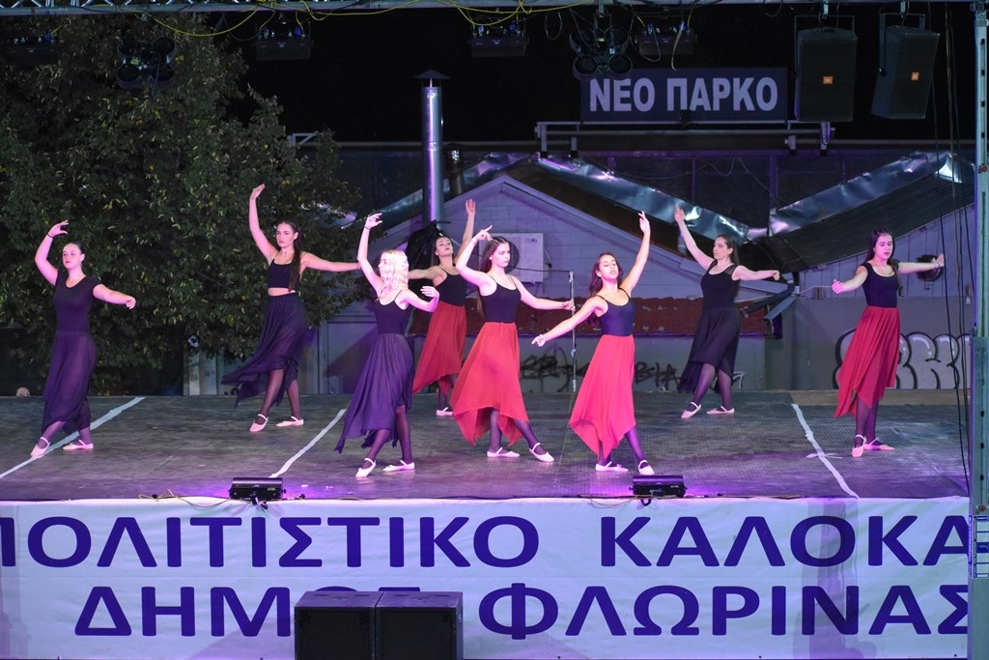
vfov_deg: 13.0
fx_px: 2885
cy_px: 330
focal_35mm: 105
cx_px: 494
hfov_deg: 19.5
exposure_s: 1/125
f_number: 4.5
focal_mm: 70
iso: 4000
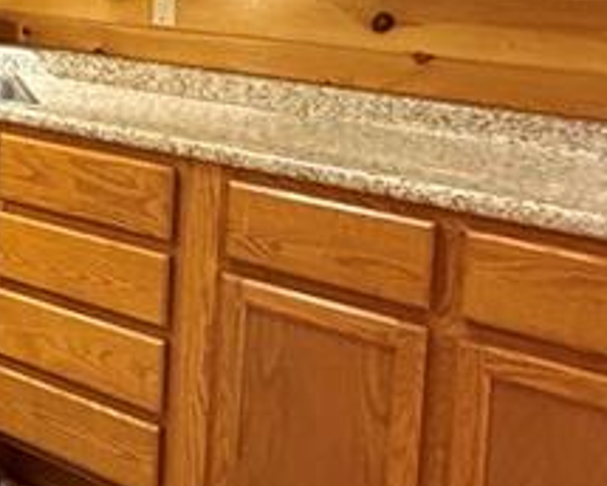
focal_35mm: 65
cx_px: -68
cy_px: -14
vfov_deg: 22.5
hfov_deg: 26.7
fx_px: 1168
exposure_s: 1/60
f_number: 2.2
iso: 800
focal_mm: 2.22
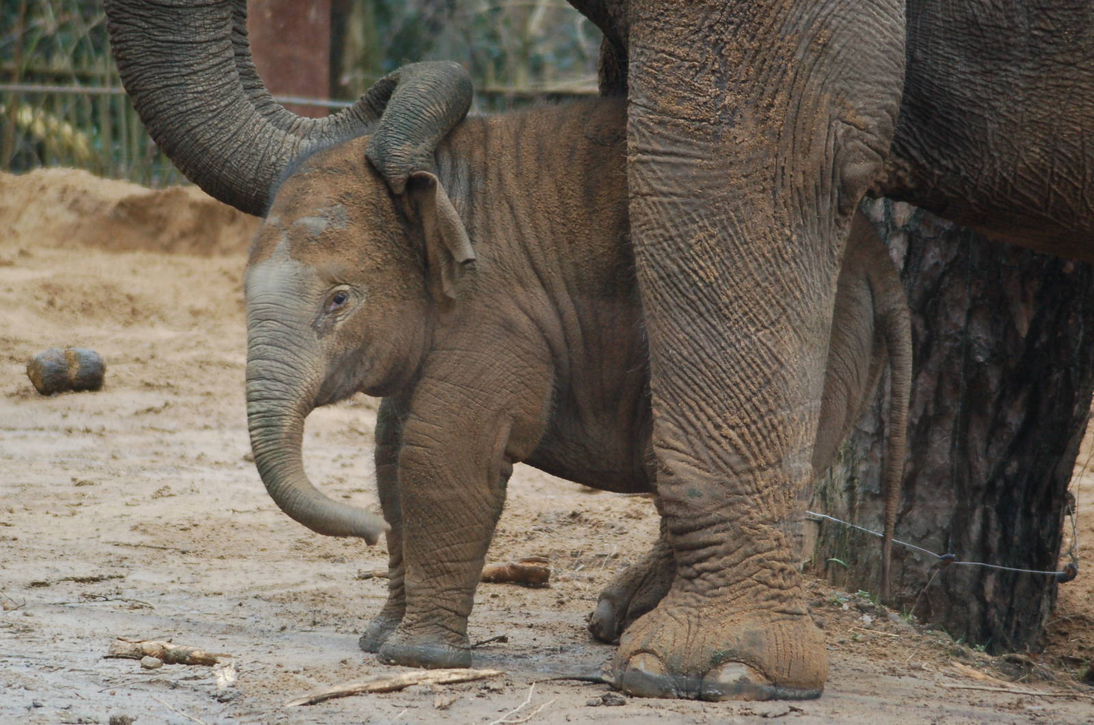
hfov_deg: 8.6
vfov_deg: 5.7
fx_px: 7281
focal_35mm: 240
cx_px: 547
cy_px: 362
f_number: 5
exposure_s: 1/50
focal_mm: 160
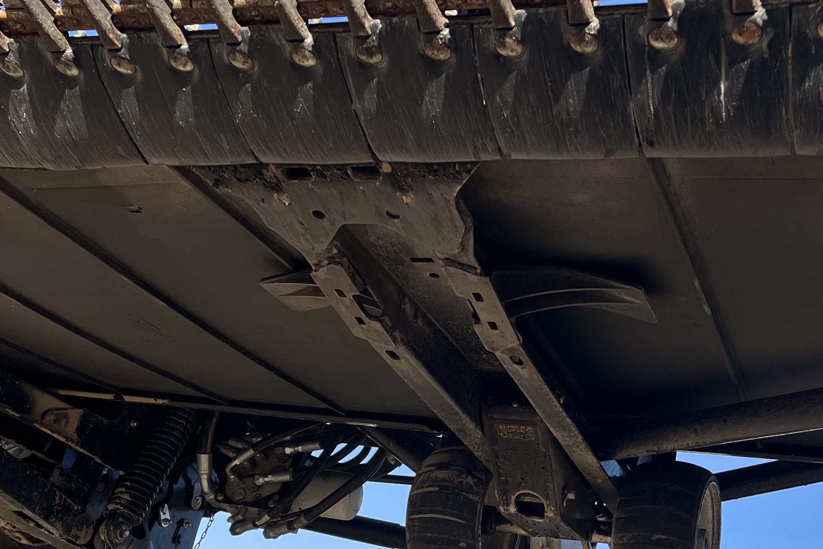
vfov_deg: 26.4
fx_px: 1143
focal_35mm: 50
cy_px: 456
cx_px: 482
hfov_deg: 39.5
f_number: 1.6
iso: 50
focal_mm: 5.1
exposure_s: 1/2463
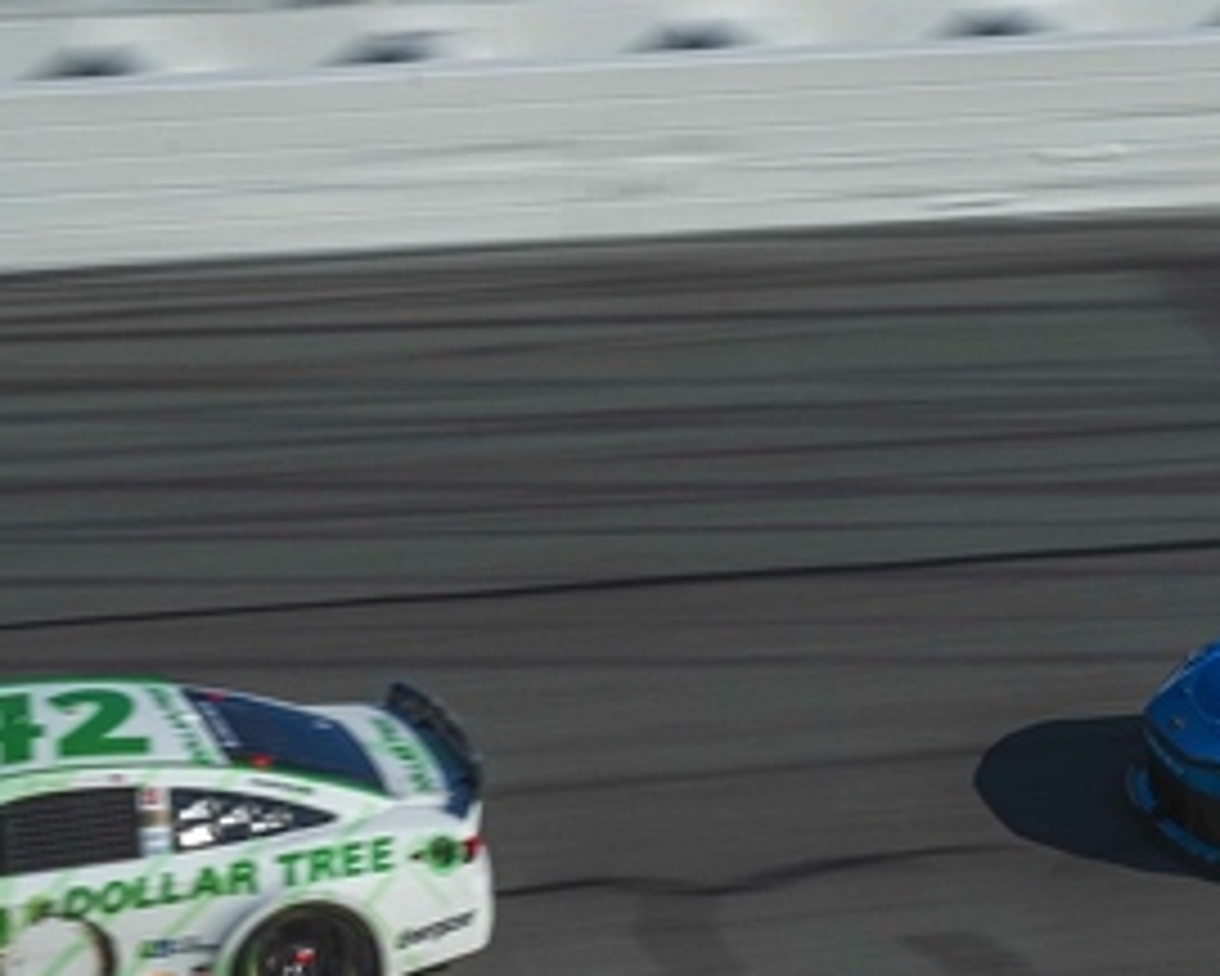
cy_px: 708
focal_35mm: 301
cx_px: 1567
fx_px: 10872
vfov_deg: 5.1
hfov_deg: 6.4
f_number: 18
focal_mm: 110
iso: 80
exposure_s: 1/50
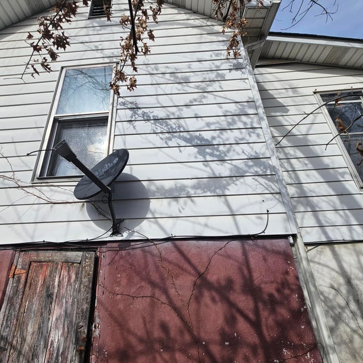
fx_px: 190
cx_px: 166
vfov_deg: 87.4
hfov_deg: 87.2
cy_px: 185
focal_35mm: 16
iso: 50
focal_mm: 2.2
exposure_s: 1/3988
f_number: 2.2
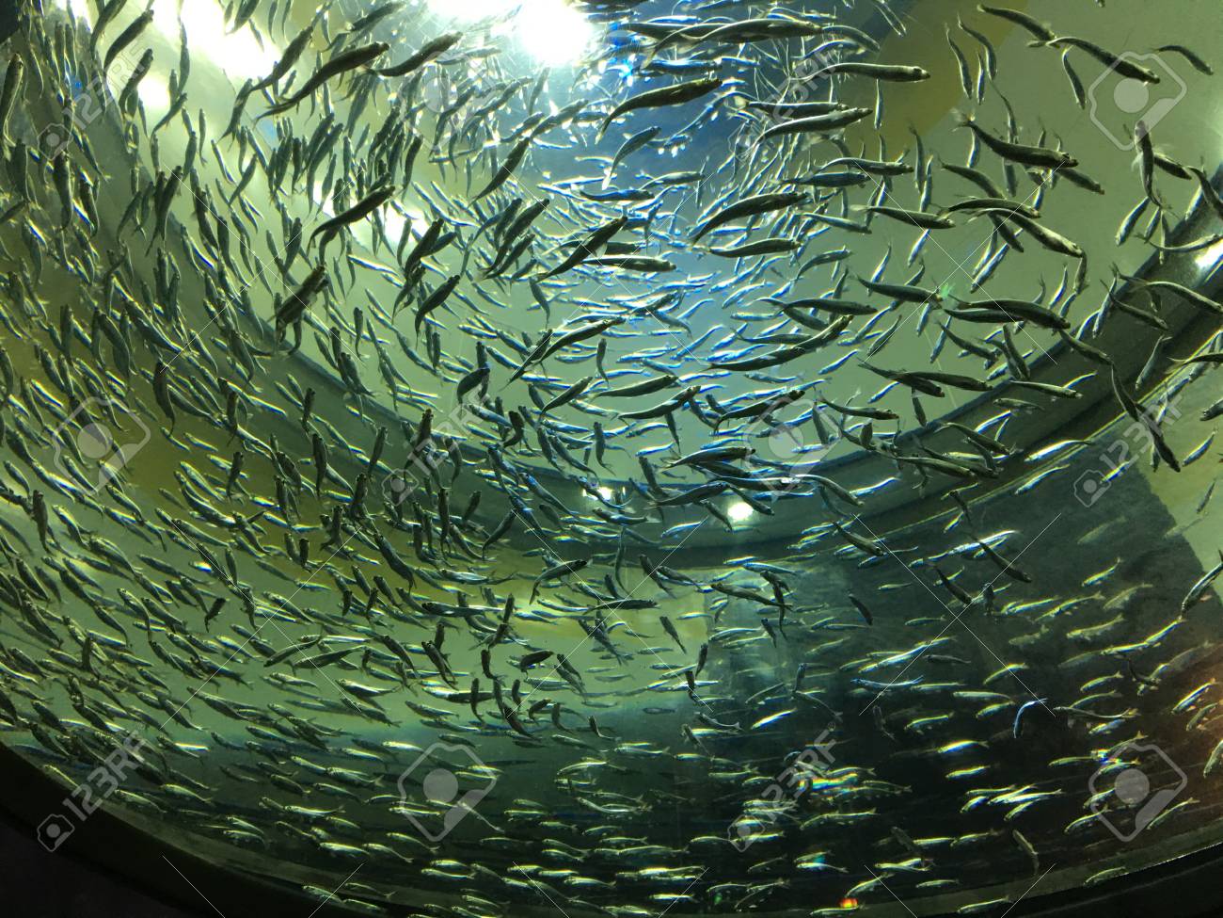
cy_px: 459
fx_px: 1025
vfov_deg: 48.2
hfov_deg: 61.7
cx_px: 612
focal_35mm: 29
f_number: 2.2
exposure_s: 1/30
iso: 40
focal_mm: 4.15
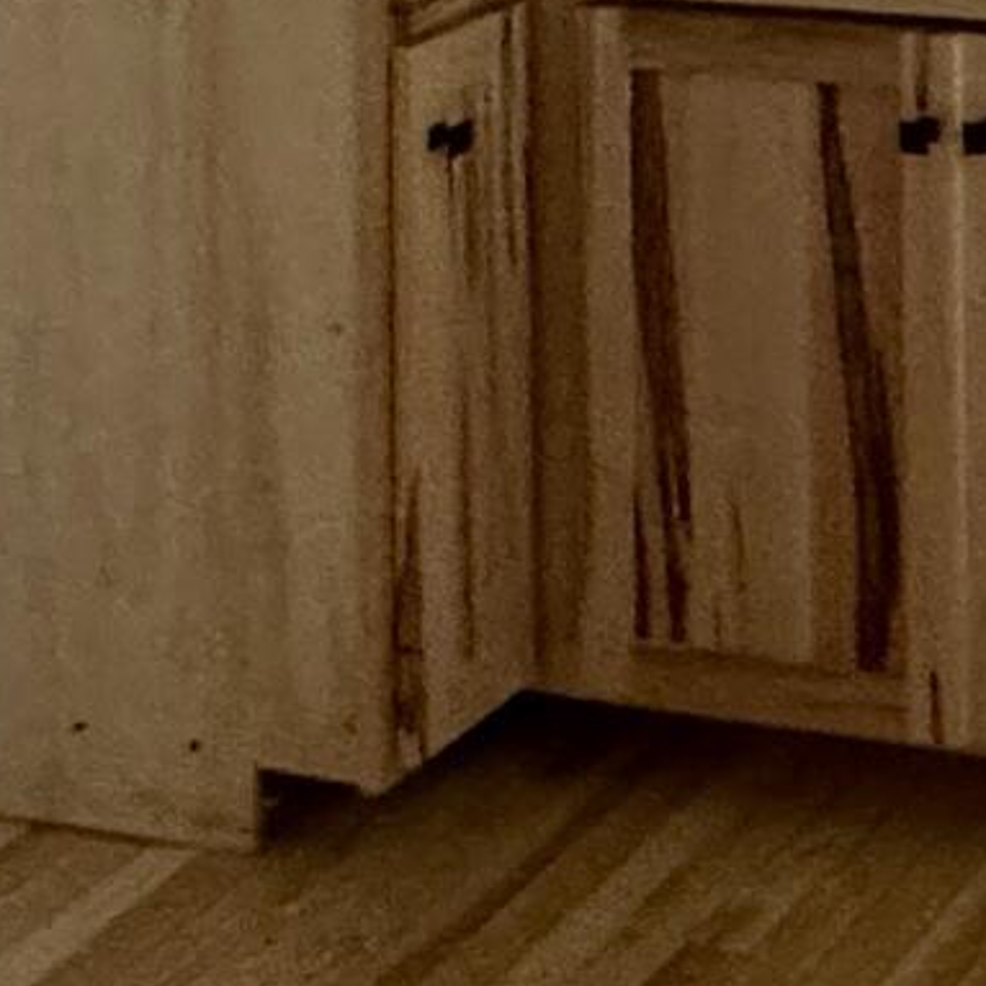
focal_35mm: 97
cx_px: 1648
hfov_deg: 15.8
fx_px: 3126
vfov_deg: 15.2
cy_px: -850
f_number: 2.2
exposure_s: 1/60
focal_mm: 2.22
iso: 500
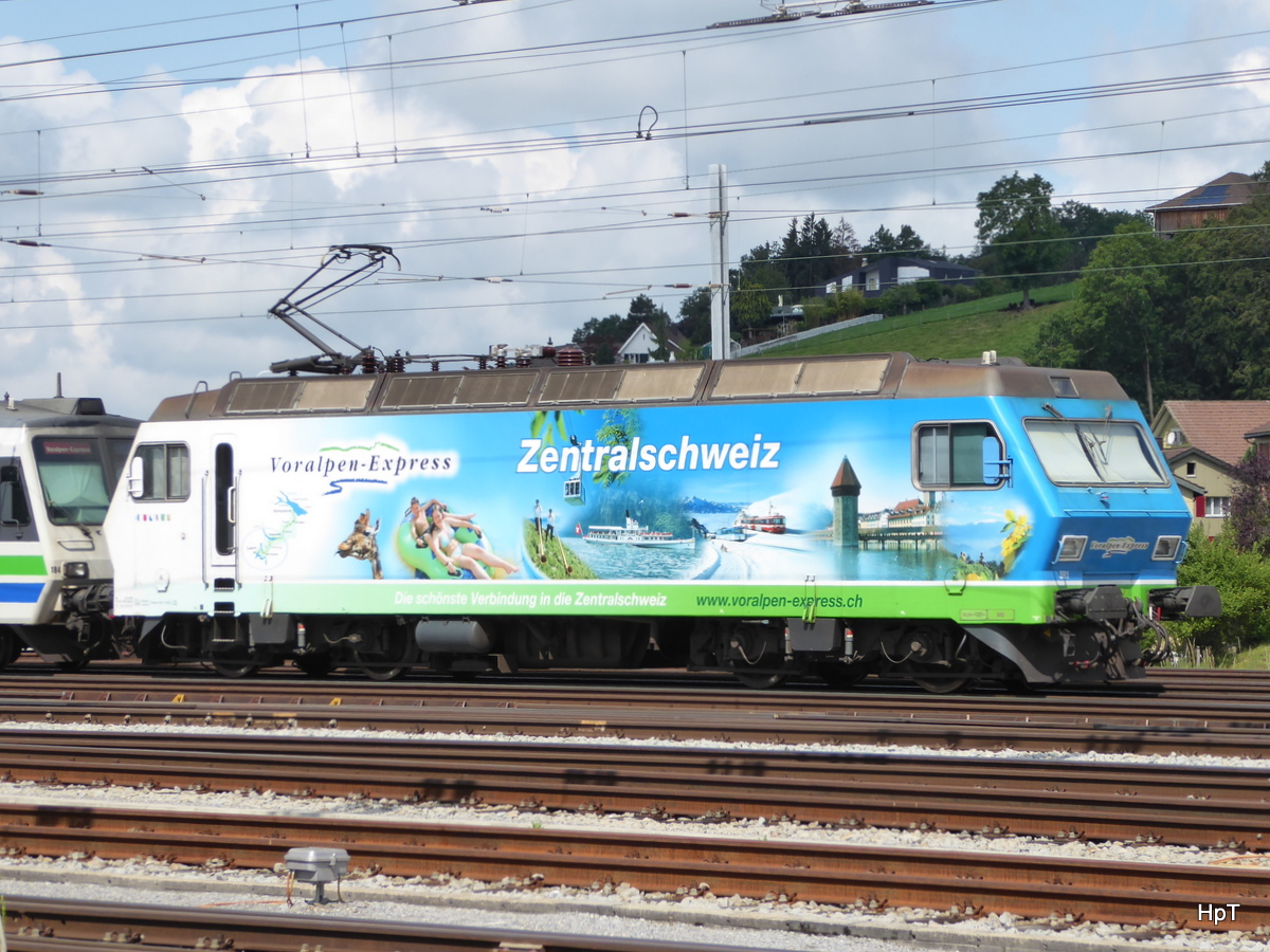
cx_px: 635
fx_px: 5063
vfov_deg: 10.7
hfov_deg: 14.3
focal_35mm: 138
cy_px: 476
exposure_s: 1/400
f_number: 5.2
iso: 125
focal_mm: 22.3
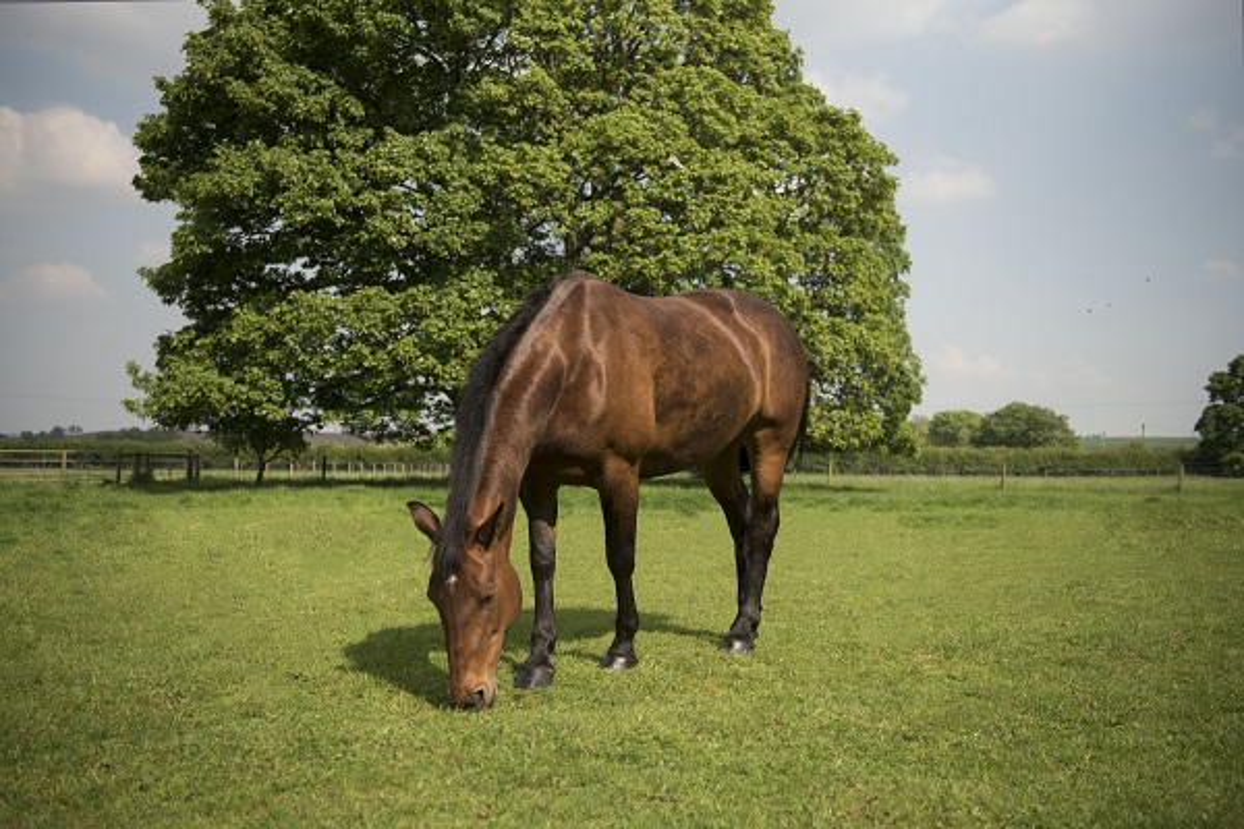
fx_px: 1313
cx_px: 622
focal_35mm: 38
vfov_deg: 35.1
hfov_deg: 50.7
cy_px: 414
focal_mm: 38
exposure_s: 1/4000
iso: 250
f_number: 3.2
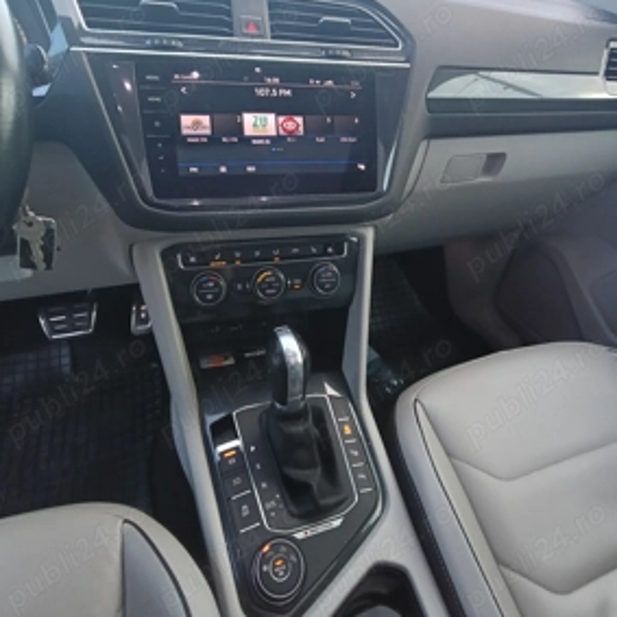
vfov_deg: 74.3
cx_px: 305
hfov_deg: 74.8
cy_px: 259
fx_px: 403
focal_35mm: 20
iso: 250
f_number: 2.2
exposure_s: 1/50
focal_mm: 1.68
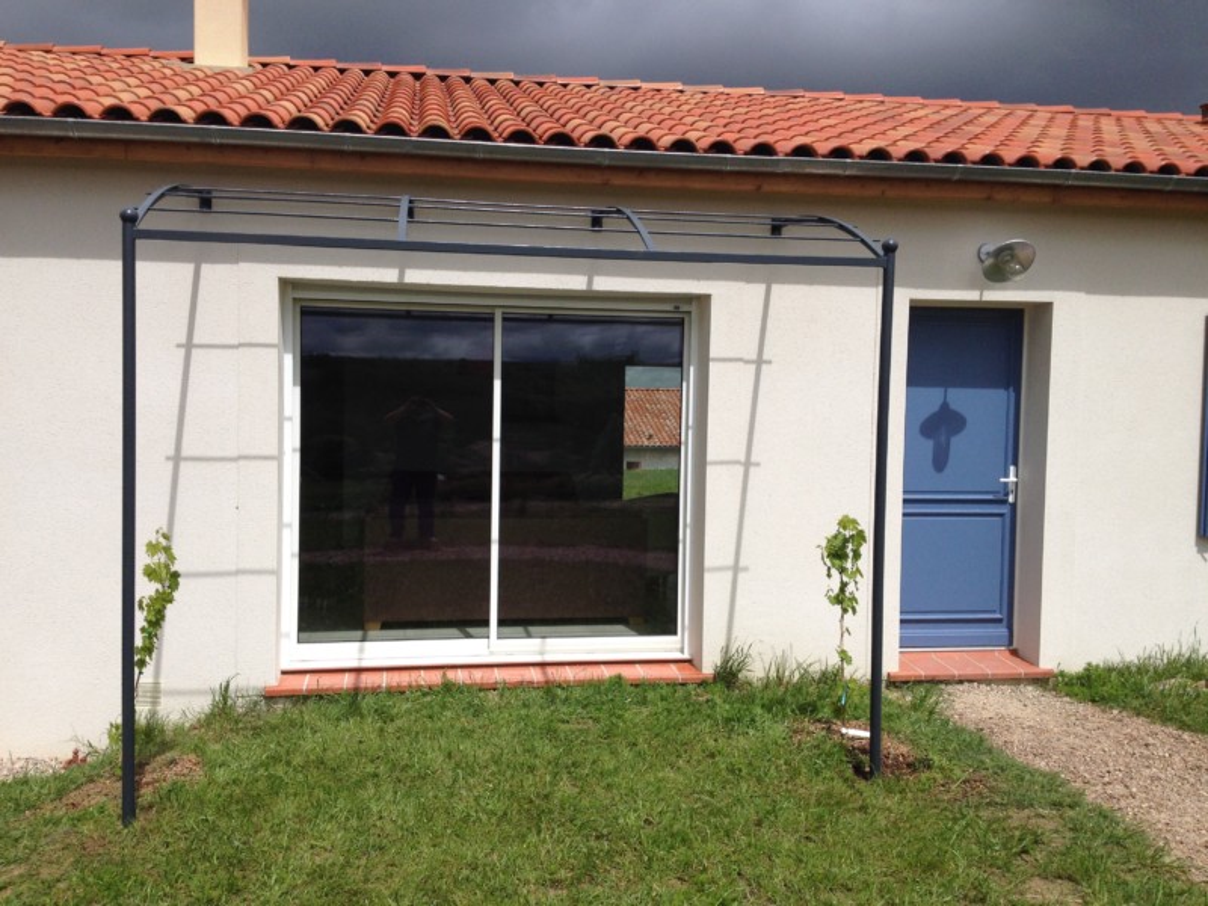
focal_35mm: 35
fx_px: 1221
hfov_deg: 52.6
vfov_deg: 40.7
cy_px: 453
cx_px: 604
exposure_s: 1/3690
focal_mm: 4.28
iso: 50
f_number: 2.4
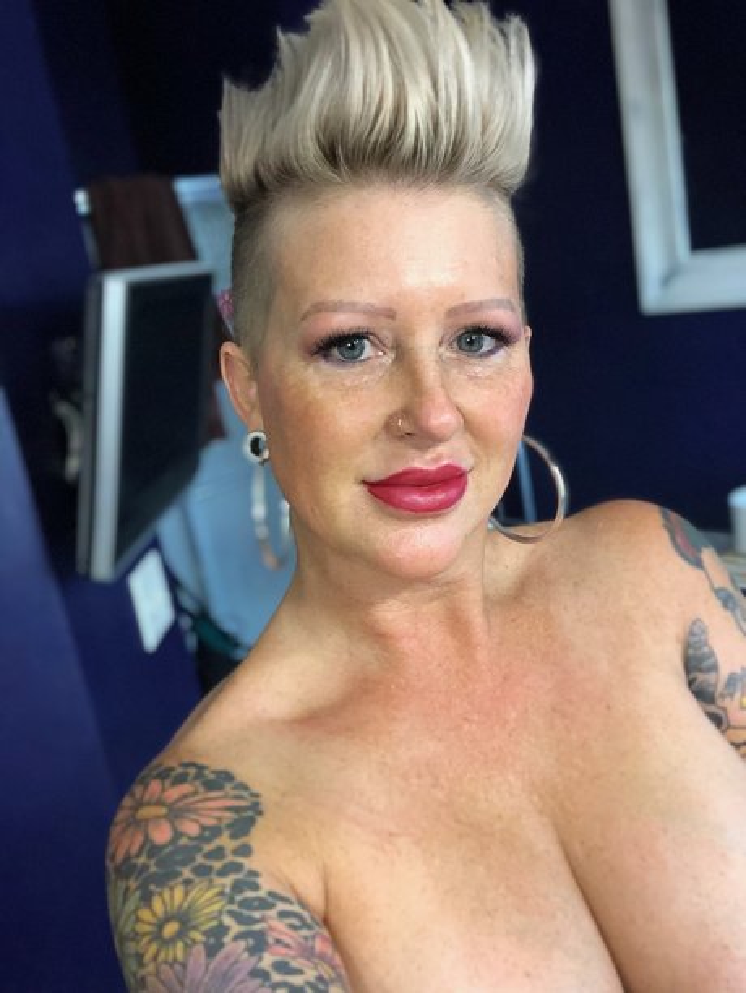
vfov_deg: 56.8
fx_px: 918
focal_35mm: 32
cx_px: 373
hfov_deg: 44.2
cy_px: 496
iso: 125
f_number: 2.2
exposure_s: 1/30
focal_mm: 2.87
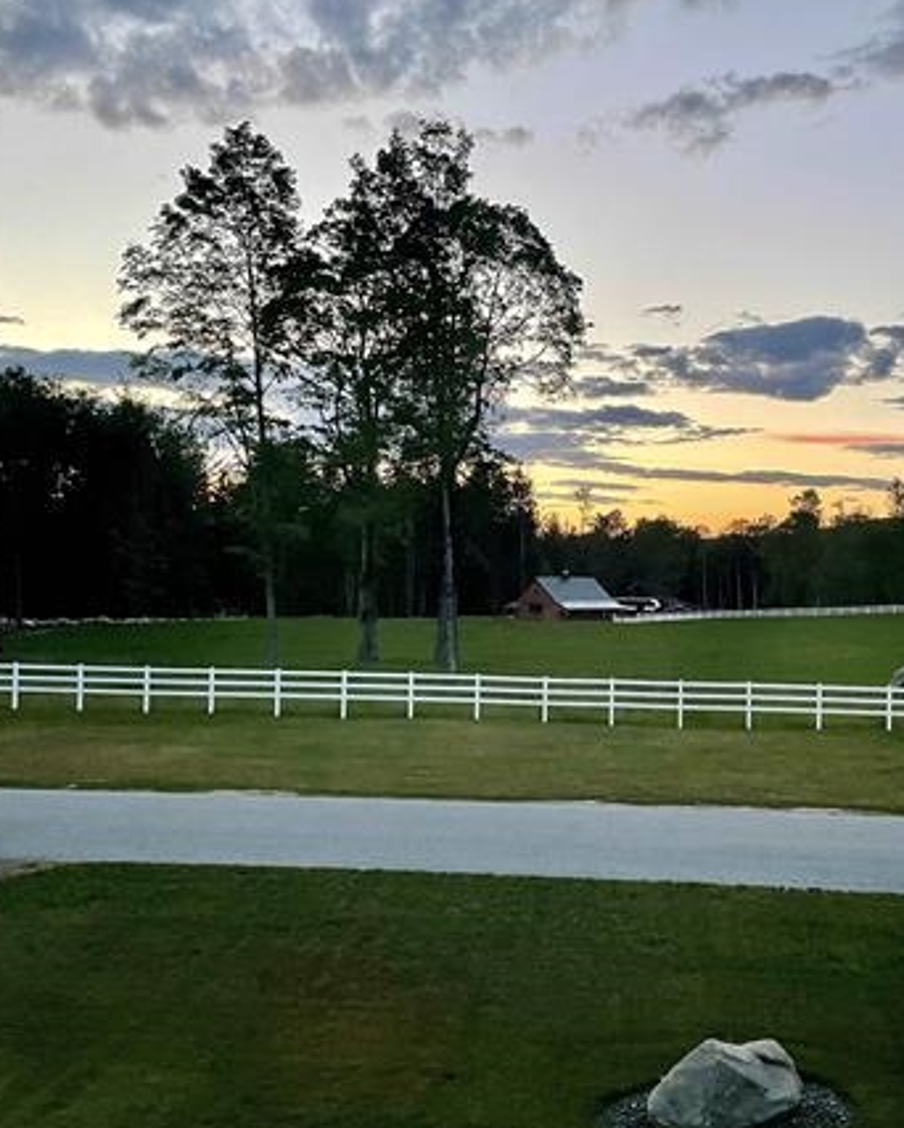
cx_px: 595
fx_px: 1270
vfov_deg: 47.9
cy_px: 576
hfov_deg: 38.8
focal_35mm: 38
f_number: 1.6
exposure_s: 1/66
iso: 125
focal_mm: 4.2
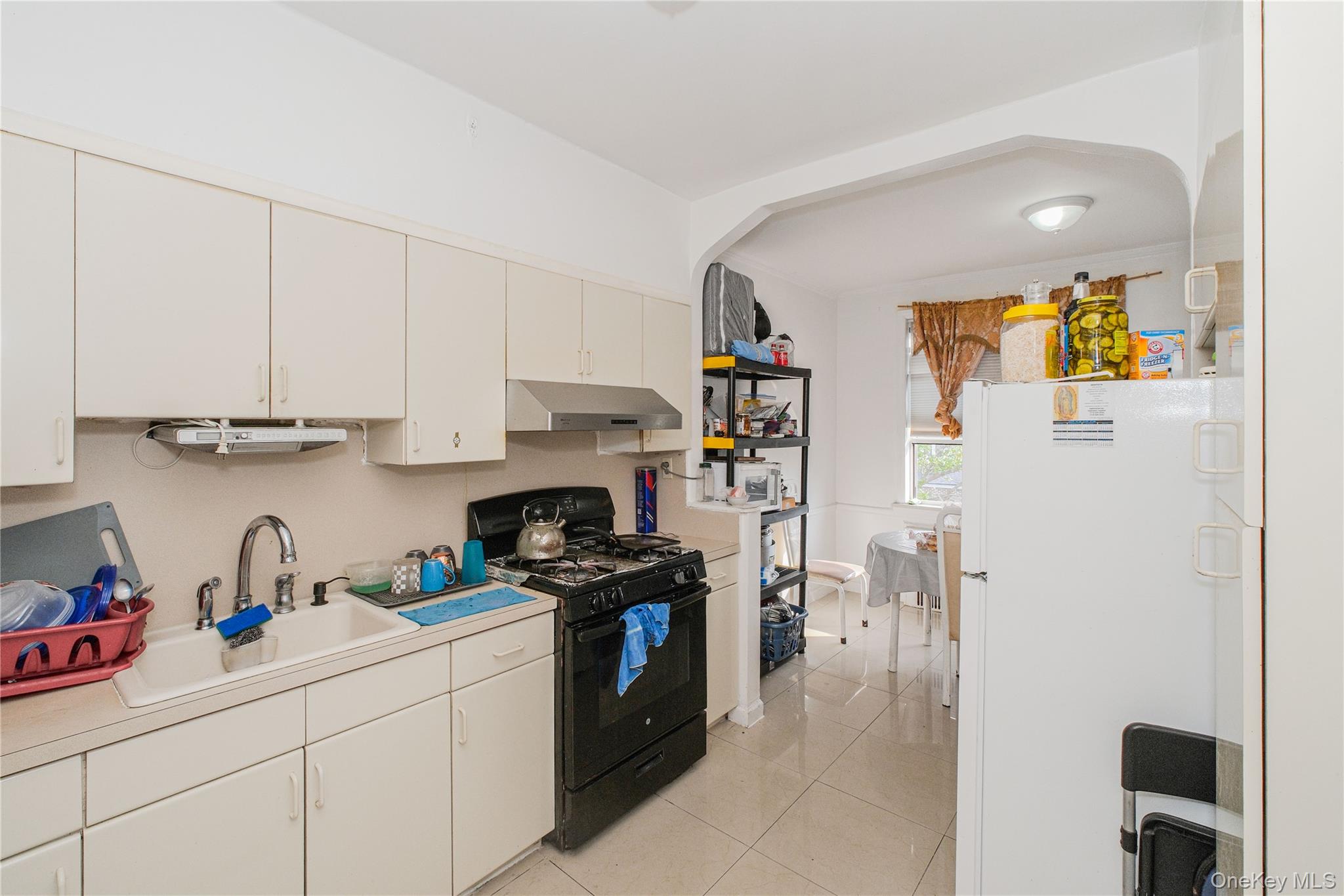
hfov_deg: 100.4
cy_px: 448
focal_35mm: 15
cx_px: 672
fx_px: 560
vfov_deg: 77.3
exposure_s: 1/60
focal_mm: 10
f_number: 8
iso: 640
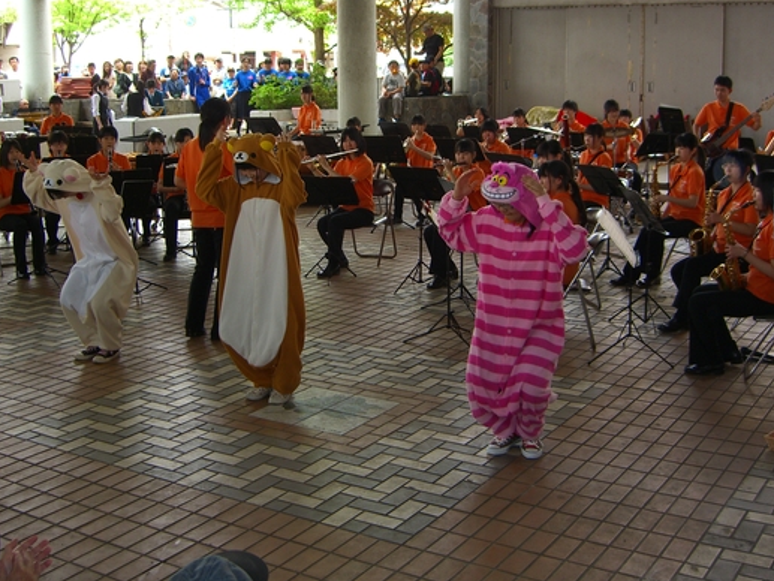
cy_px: 226
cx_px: 379
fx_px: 1051
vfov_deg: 30.8
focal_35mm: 47
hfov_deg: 40.4
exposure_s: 1/60
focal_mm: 7.9
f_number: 2.8
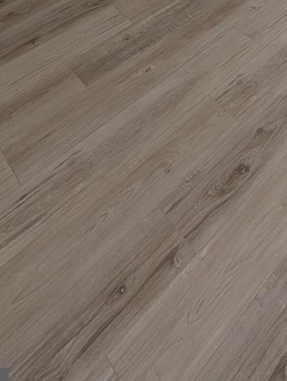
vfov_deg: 29.5
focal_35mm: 39
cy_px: -184
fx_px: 430
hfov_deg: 34.3
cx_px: 273
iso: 96
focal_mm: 2.02
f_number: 1.7
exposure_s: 1/120
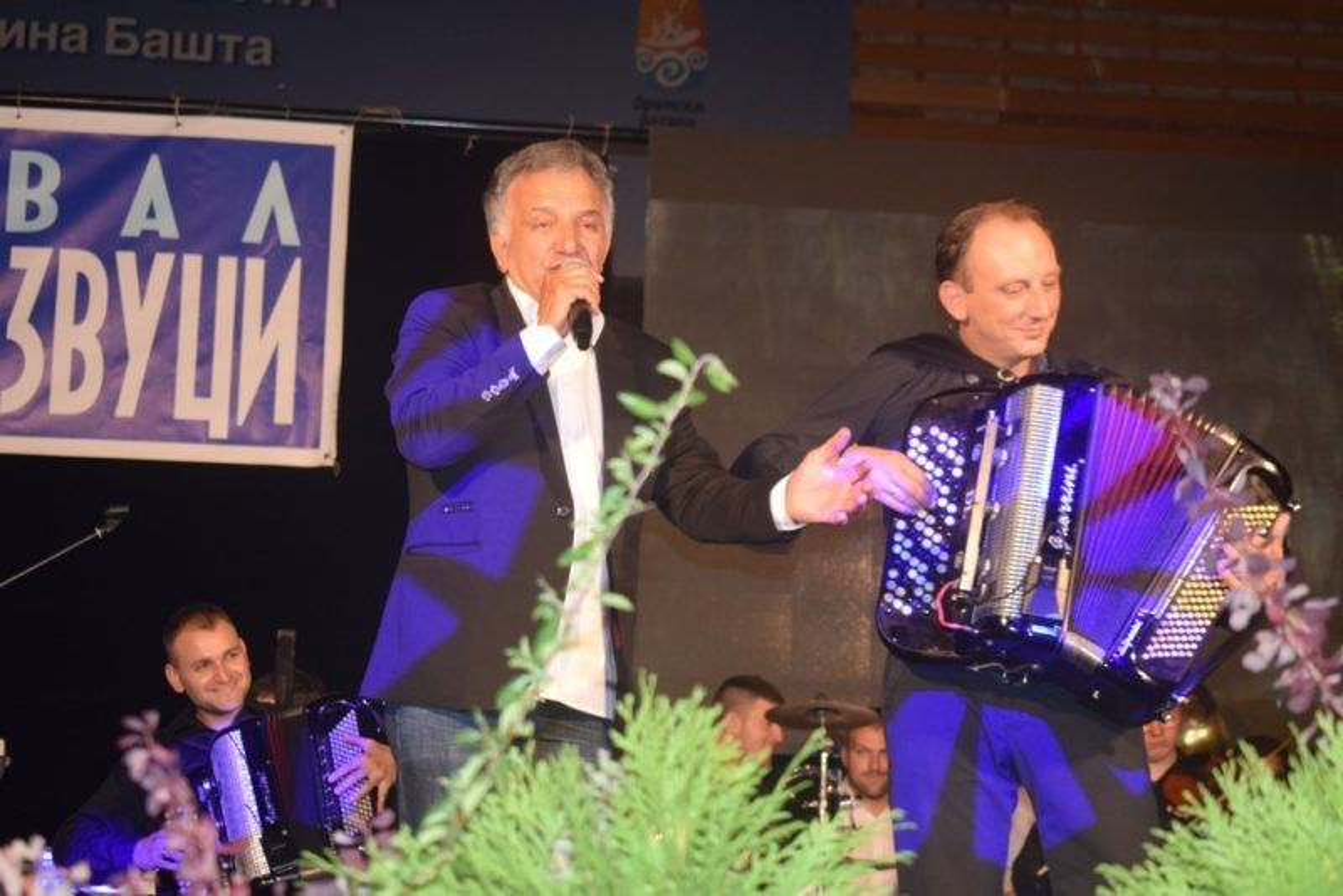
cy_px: 448
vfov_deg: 16.6
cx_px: 672
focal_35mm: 82
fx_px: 3079
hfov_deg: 24.6
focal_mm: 55
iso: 1100
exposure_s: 1/60
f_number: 5.6
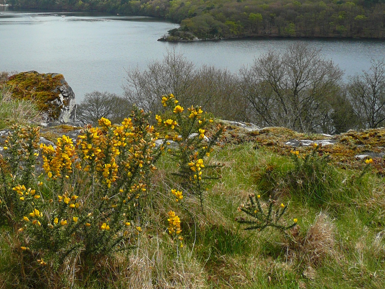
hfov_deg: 38.6
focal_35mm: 49
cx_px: 135
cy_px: 76
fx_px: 545
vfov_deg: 29.3
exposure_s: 1/500
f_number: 3.5
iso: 100
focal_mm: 5.2
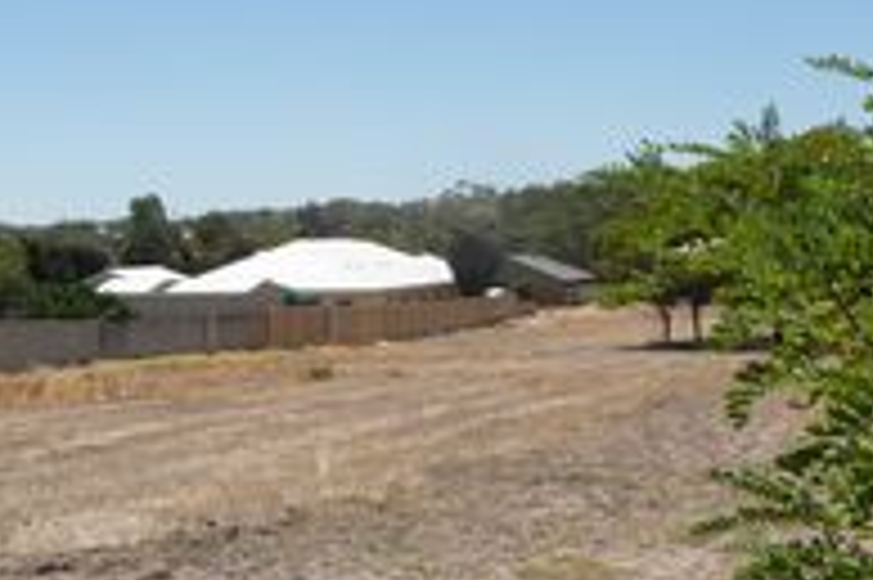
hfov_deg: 29.6
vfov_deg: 19.5
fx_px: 1648
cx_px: 328
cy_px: 542
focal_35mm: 68
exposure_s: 1/320
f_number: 8
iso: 100
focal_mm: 4.7
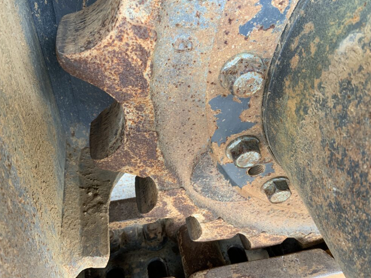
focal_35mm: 30
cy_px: 135
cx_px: 181
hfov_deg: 60.0
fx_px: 321
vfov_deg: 46.8
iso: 80
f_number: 1.8
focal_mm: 3
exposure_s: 1/60
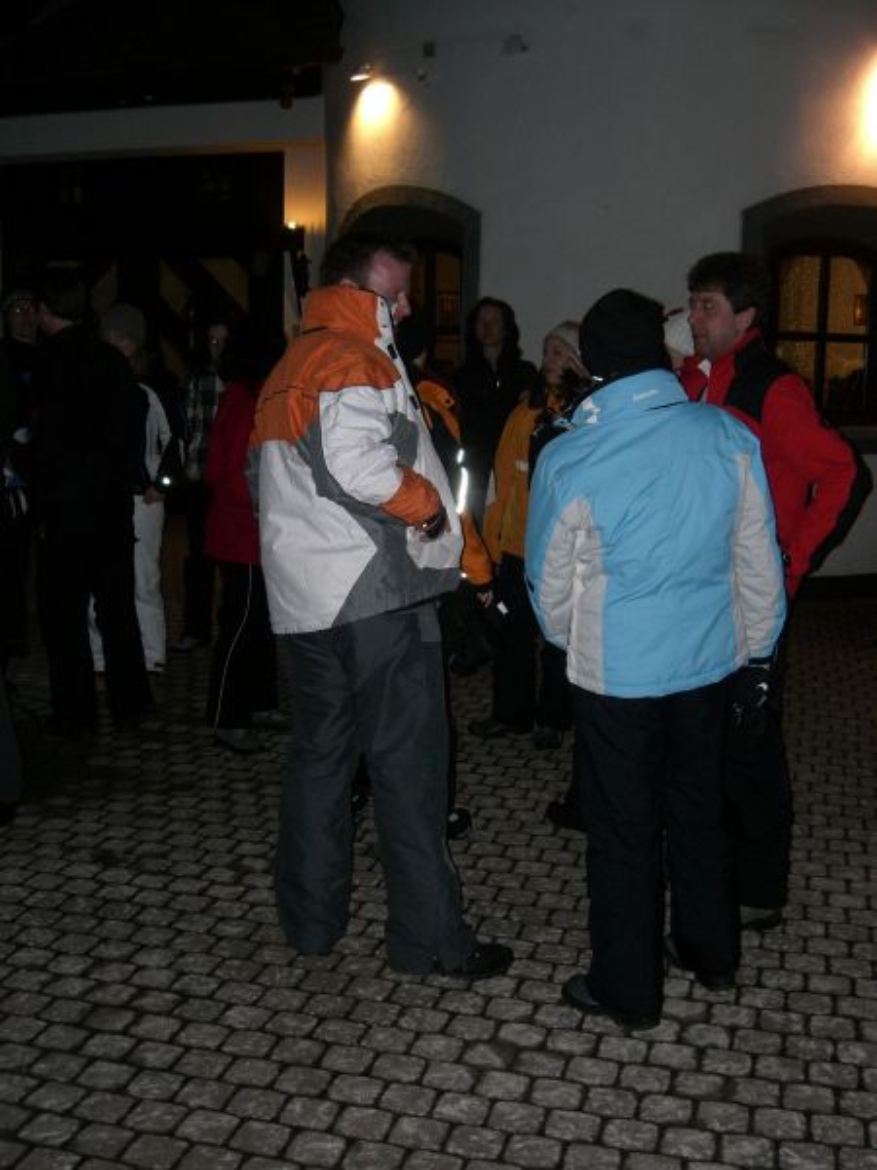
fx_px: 1284
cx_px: 438
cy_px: 585
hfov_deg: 37.7
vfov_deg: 49.0
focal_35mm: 38
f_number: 2.8
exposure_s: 1/60
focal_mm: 7.9
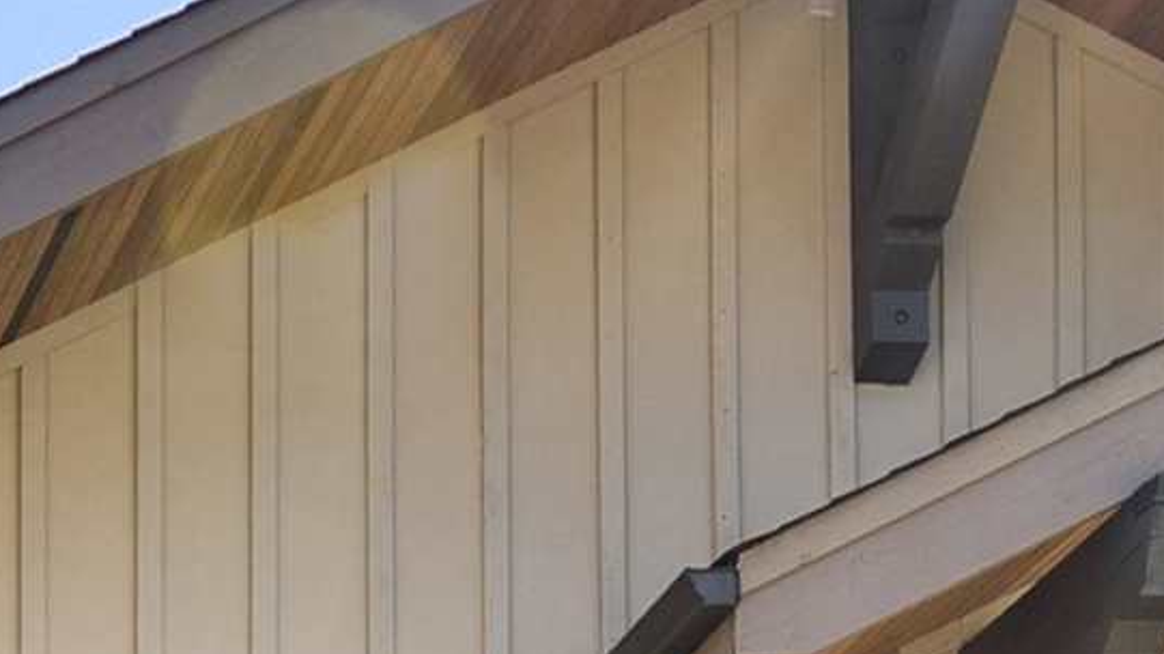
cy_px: 1789
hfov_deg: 15.5
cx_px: -841
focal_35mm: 121
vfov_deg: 8.7
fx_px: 3745
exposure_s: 1/160
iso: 200
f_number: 6.3
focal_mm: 20.4
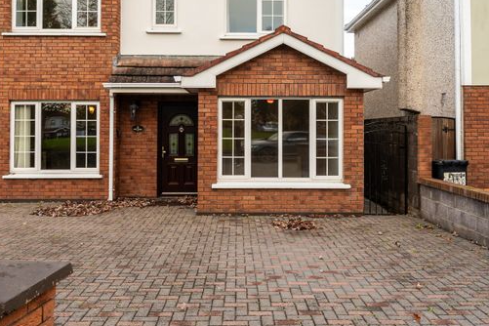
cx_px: 170
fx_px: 330
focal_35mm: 24
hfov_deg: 71.3
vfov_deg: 51.8
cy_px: 113
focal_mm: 16.9
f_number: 8
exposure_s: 1/200
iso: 400
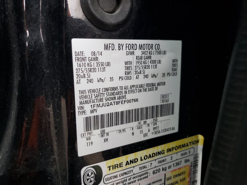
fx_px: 186
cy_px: 92
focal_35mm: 26
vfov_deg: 53.1
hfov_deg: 67.3
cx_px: 124
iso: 96
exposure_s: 1/120
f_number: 1.5
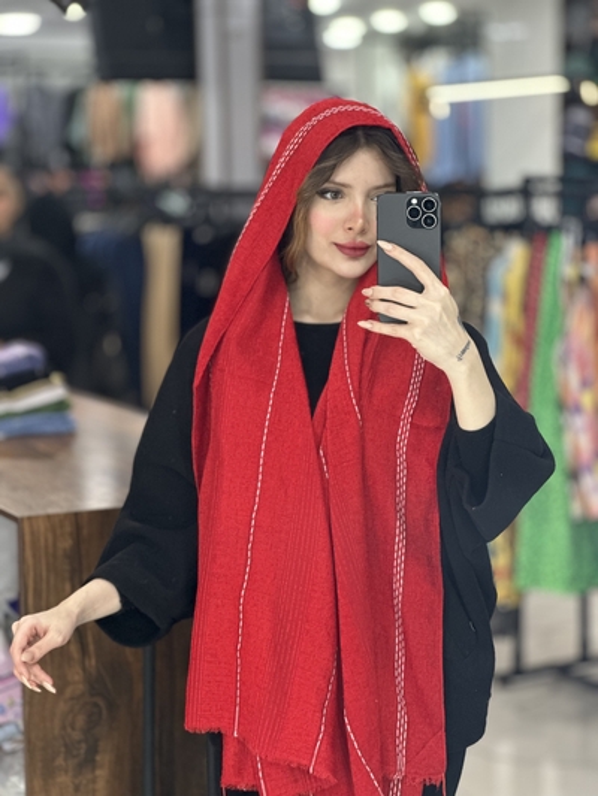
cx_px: 299
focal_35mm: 77
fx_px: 1773
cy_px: 398
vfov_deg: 25.3
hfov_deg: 19.1
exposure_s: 1/100
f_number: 2.8
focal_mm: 9
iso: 160
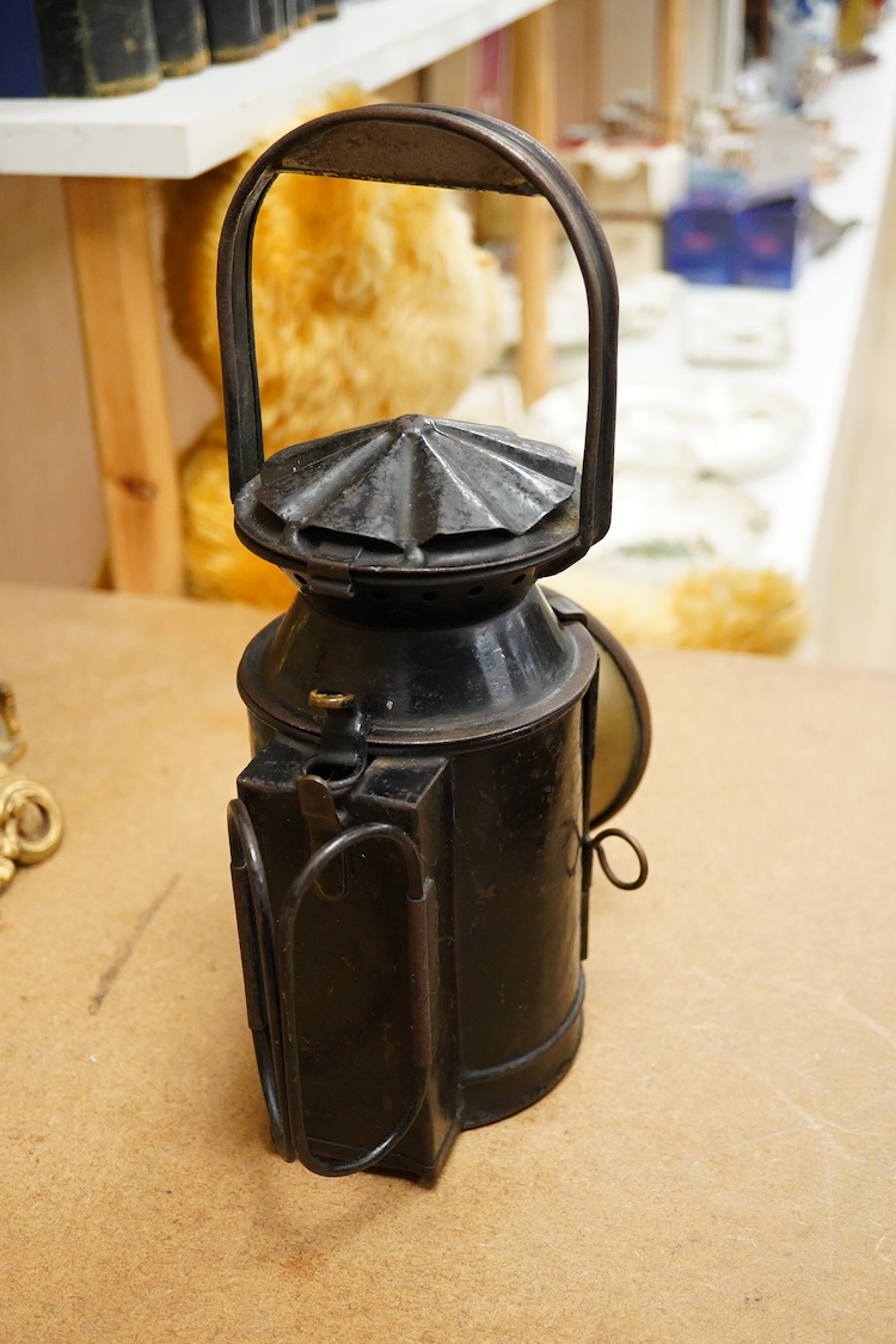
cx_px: 448
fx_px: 1680
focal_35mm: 45
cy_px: 672
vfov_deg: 43.6
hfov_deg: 29.9
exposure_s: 1/320
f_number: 3.5
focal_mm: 30
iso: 3200
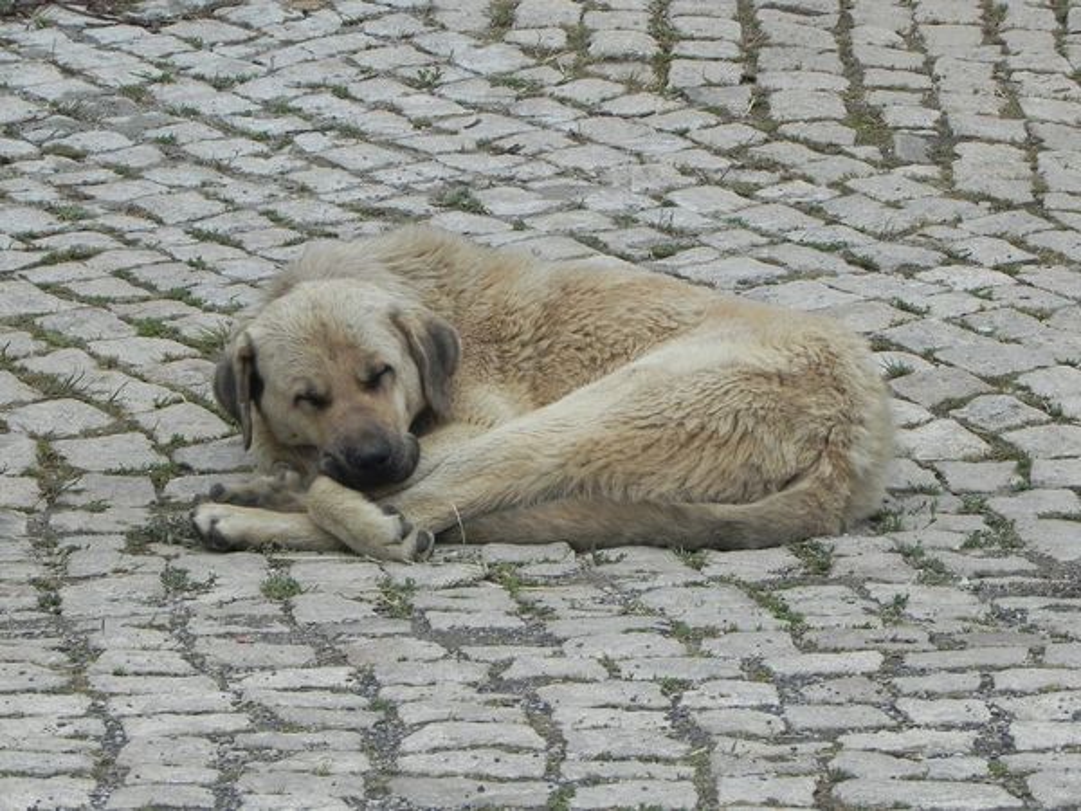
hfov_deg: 9.3
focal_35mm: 212
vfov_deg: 7.0
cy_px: 406
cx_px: 540
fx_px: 6620
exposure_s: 1/294
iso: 160
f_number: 5.6
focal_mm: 37.7
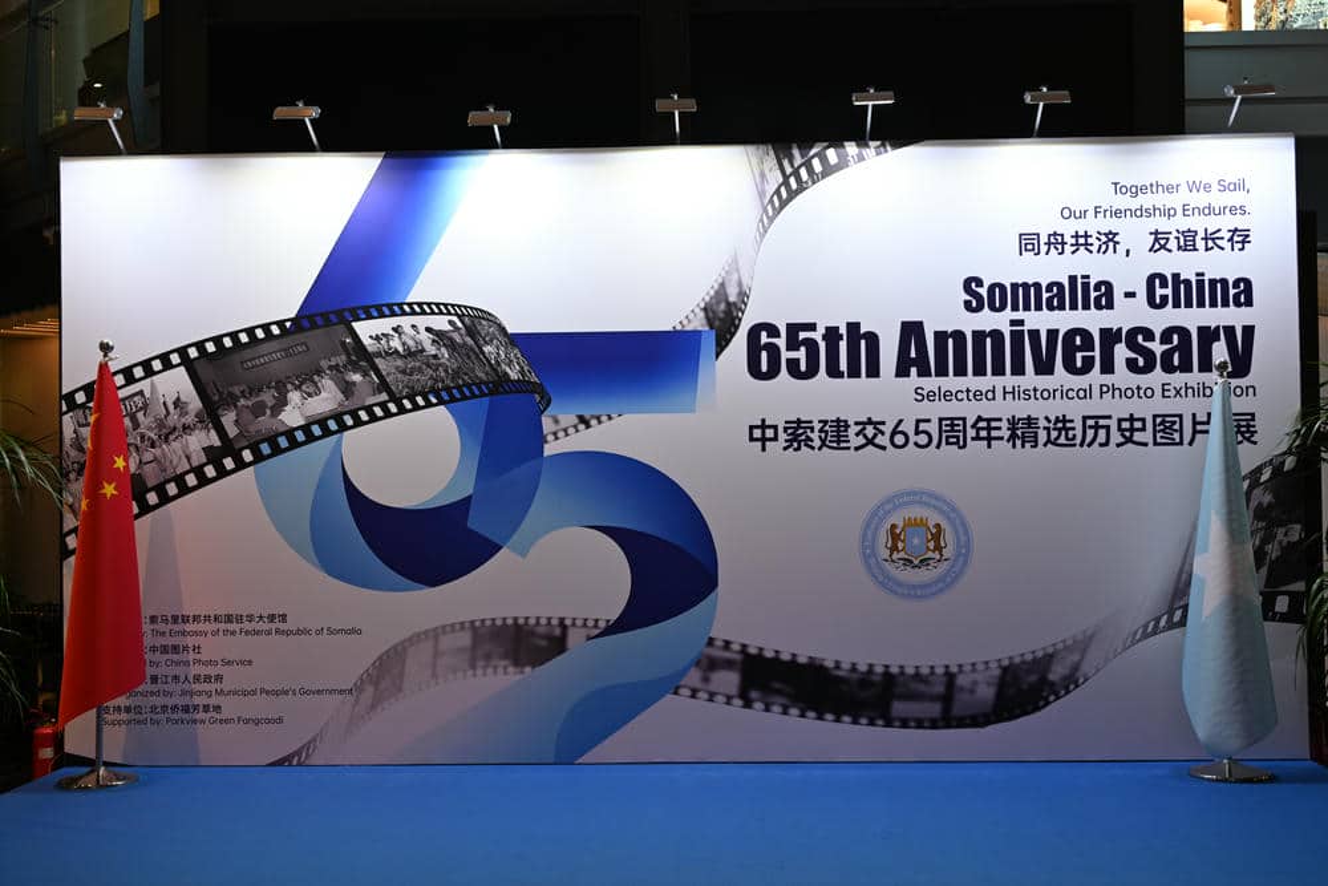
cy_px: 443
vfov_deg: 33.4
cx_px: 664
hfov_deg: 48.5
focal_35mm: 40
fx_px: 1476
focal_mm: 40
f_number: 4
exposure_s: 1/125
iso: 450
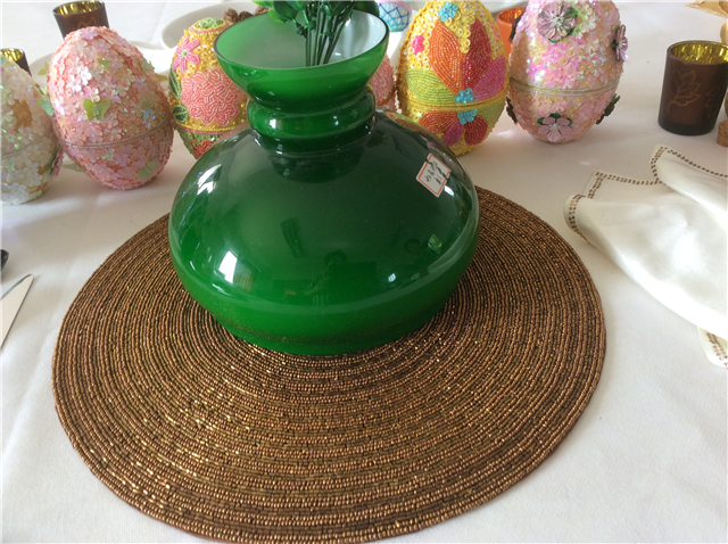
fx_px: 672
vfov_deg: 44.1
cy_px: 272
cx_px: 364
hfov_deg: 56.9
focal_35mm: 32
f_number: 2.4
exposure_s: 1/33
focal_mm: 3.3
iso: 40
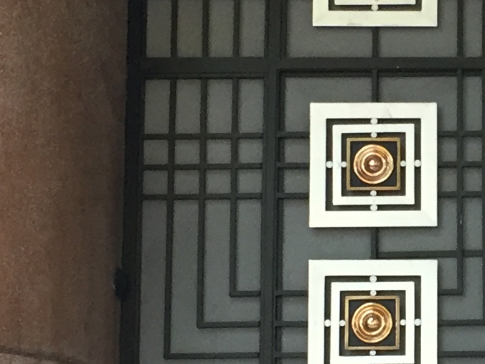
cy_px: 271
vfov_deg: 10.6
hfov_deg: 13.8
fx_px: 1962
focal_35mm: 140
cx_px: 521
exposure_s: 1/30
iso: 50
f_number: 2.2
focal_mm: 4.15
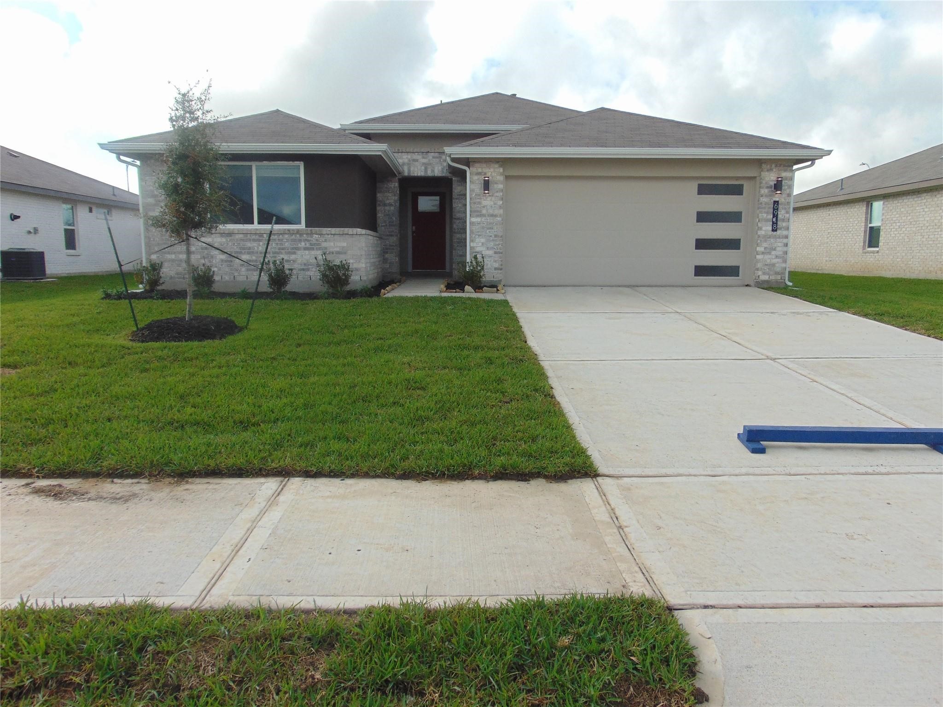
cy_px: 354
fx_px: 681
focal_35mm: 25
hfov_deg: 69.4
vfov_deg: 54.9
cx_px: 472
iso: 80
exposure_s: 1/200
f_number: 7.7
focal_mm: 4.5
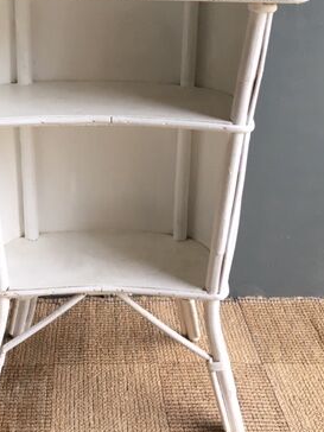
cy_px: 134
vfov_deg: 37.0
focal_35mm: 51
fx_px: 636
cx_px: 95
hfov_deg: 28.3
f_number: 2.2
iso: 25
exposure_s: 1/33
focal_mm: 4.15
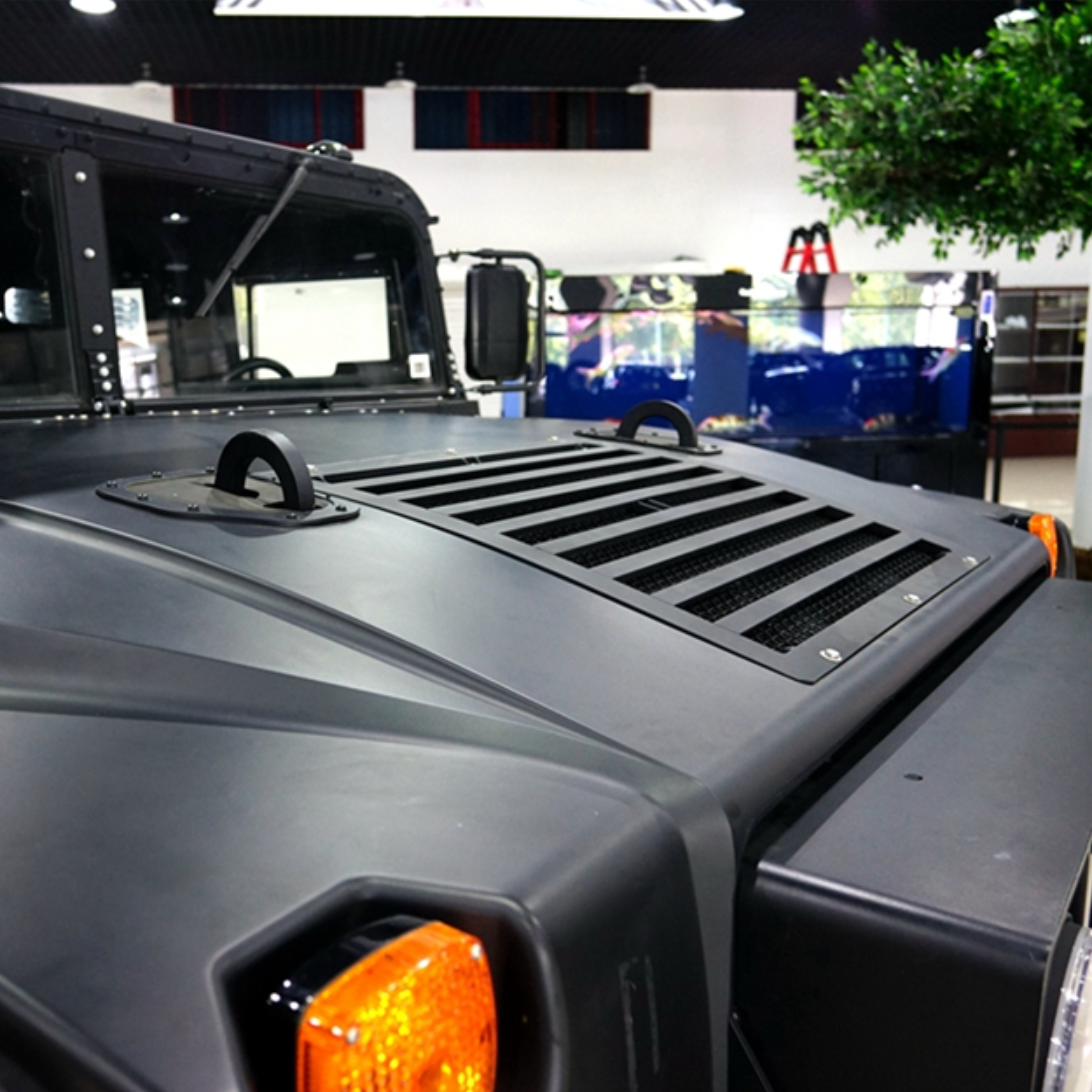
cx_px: 453
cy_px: 551
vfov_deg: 52.5
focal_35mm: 31
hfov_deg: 52.3
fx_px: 1106
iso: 1000
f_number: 4
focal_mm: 24
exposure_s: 1/60
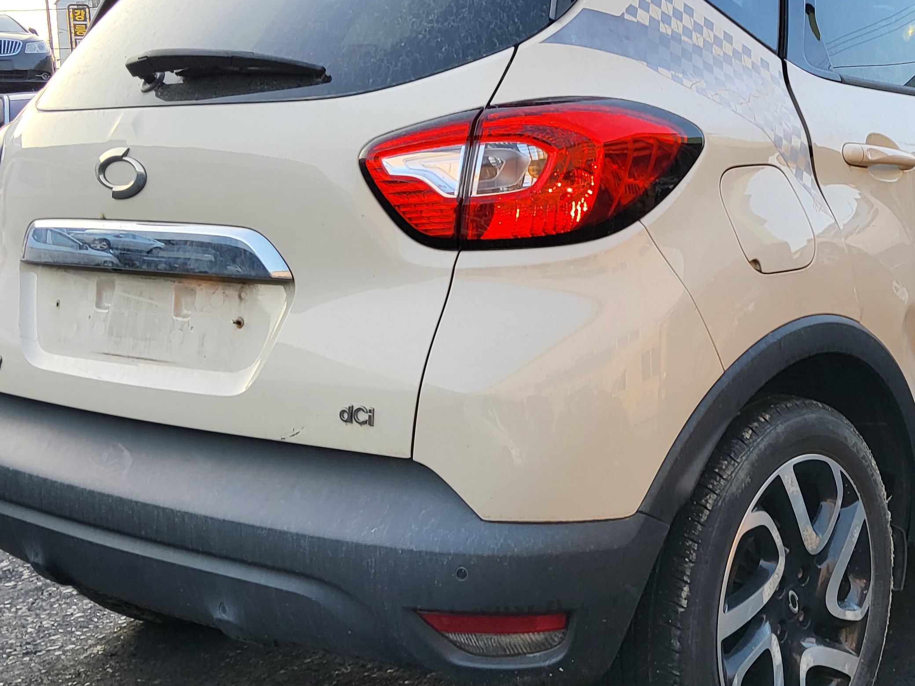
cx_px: 679
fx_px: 1348
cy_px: 308
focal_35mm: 51
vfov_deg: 28.5
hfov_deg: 36.7
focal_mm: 3.98
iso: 16
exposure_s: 1/120
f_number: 1.8
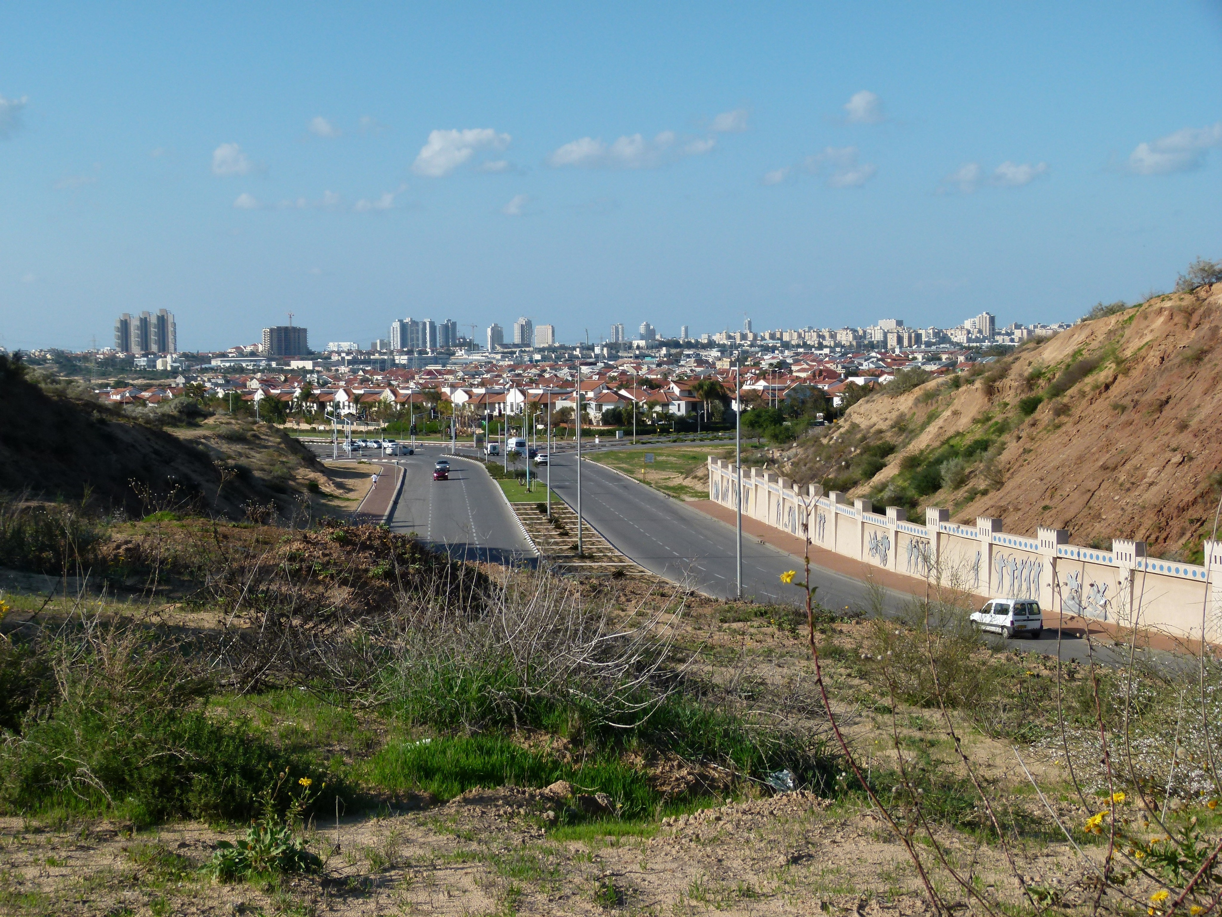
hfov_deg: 32.2
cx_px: 611
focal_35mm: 60
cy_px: 458
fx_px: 2118
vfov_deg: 24.4
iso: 100
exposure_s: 1/1300
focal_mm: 10.8
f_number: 4
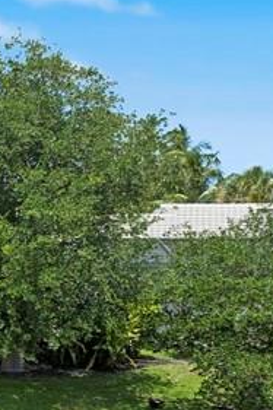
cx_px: -407
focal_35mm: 91
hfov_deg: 11.8
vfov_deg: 22.2
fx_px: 1036
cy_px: 303
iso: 120
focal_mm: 12.29
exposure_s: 1/2000
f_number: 2.8
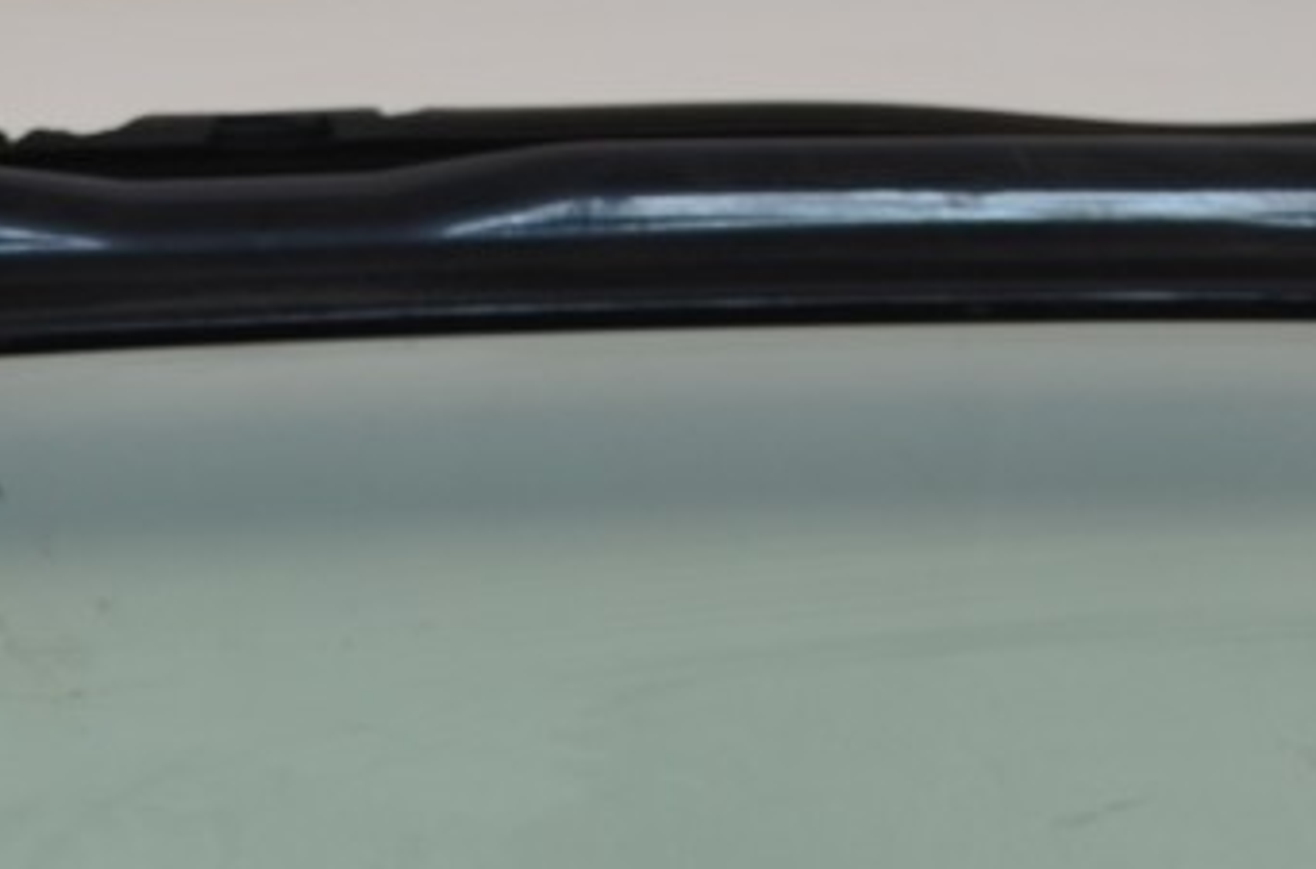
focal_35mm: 112
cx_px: 189
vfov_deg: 11.6
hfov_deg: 18.1
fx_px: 4083
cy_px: 1304
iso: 400
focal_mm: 22
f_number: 5
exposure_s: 1/100
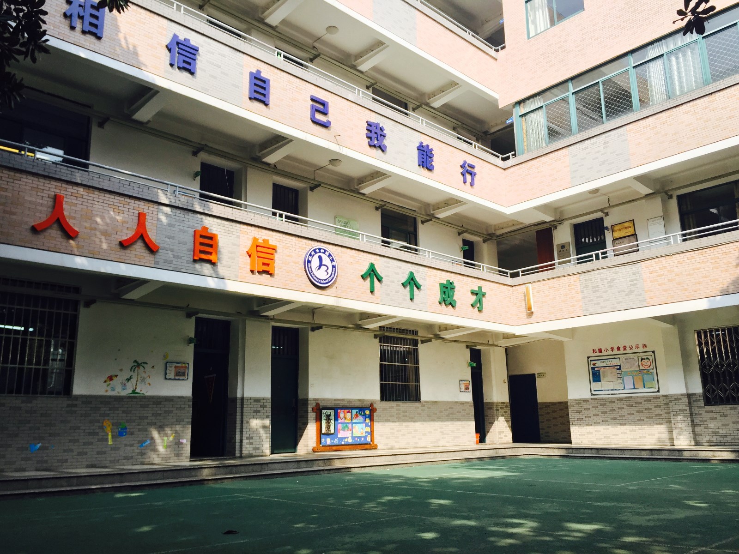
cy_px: 277
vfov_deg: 48.2
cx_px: 370
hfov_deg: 61.7
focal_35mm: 29
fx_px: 619
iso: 32
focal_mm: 4.15
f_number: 2.2
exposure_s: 1/842
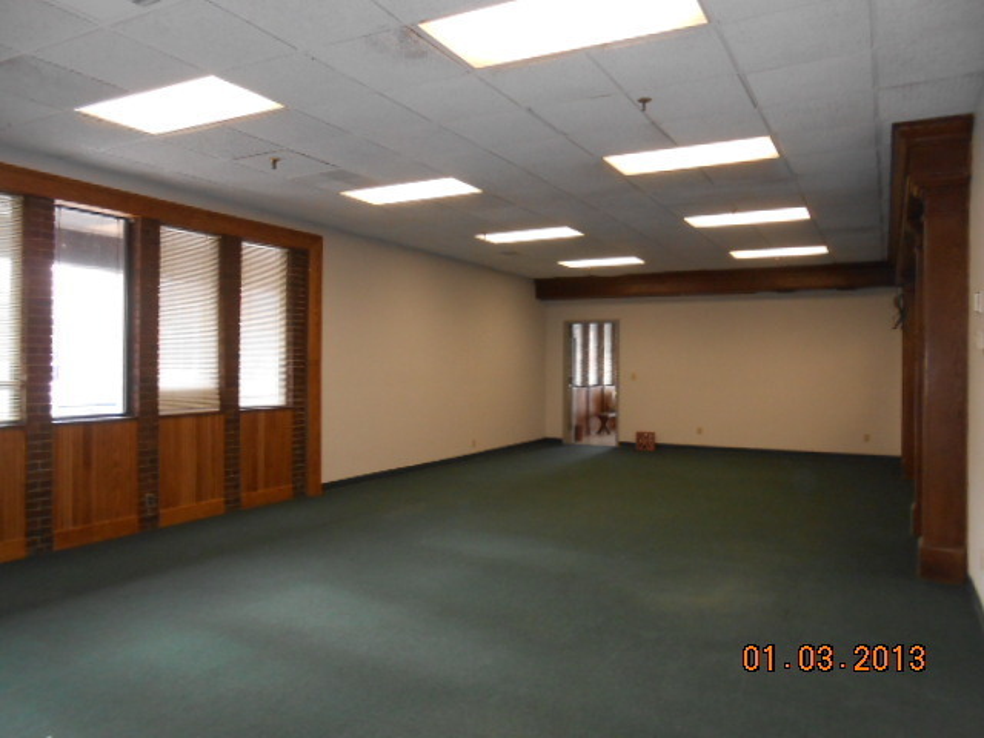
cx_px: 492
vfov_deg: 53.1
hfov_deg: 67.3
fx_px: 739
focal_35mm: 26
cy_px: 369
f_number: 3.5
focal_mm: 4.6
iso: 200
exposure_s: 1/25
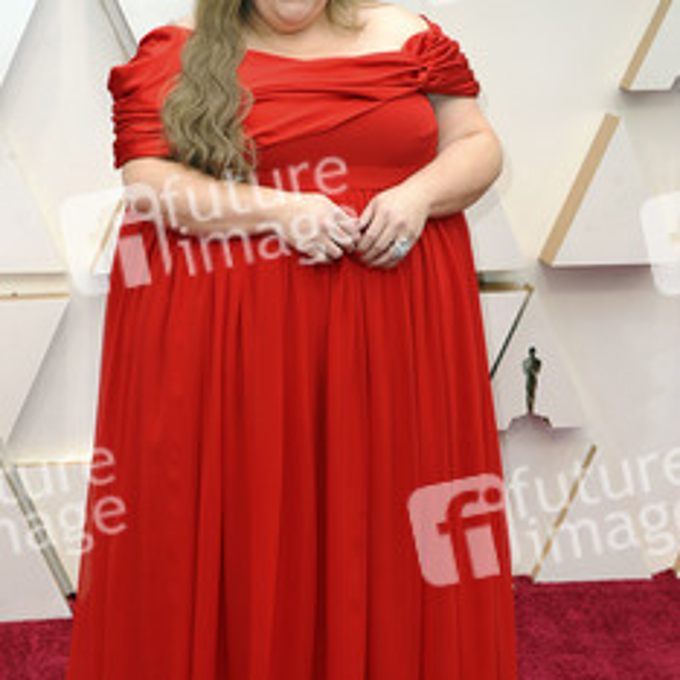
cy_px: 372
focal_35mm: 90
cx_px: 295
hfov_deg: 19.3
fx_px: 2000
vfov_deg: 19.3
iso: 800
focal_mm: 62
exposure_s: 1/200
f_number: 8
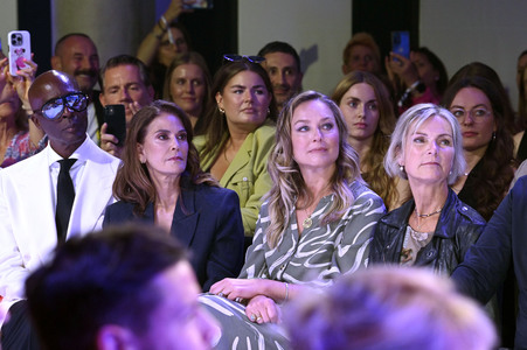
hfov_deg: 10.3
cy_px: 175
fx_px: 2926
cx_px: 264
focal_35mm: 200
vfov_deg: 6.9
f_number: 8
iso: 4000
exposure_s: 1/250
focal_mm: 200
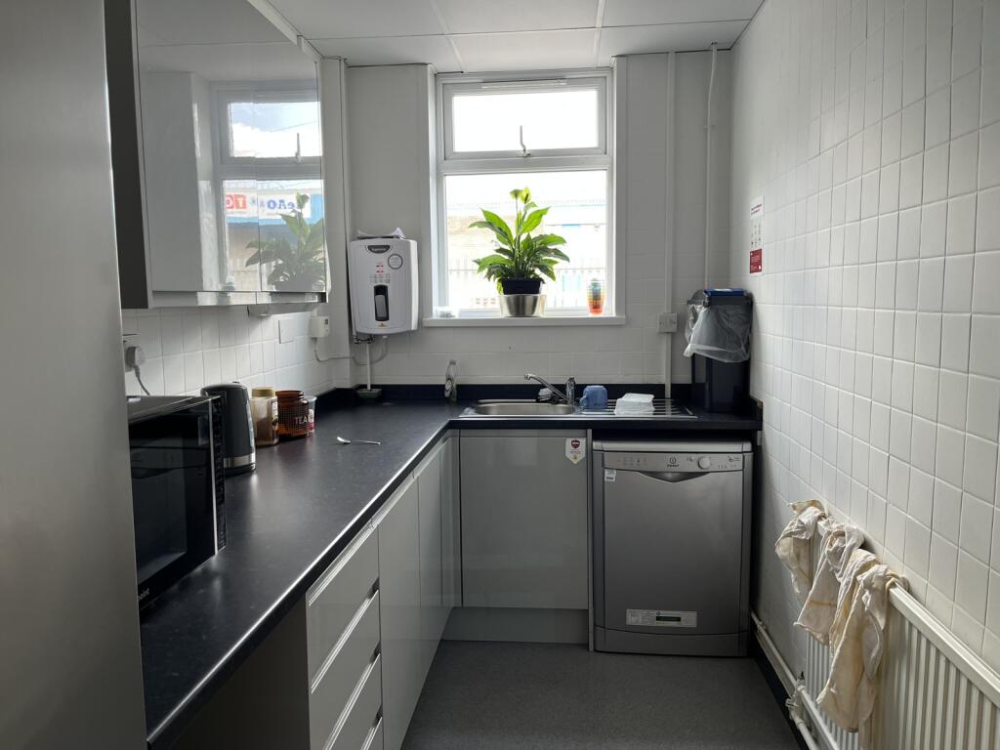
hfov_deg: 67.3
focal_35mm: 26
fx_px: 751
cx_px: 500
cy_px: 375
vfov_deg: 53.1
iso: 80
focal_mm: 5.1
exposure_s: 1/100
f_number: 1.6
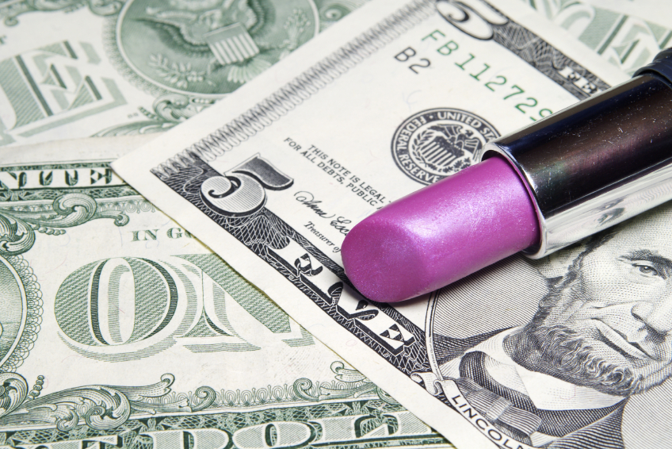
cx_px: 336
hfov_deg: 19.4
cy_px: 224
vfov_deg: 13.1
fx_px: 1961
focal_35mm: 105
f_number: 16
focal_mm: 70
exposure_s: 1/6
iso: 200
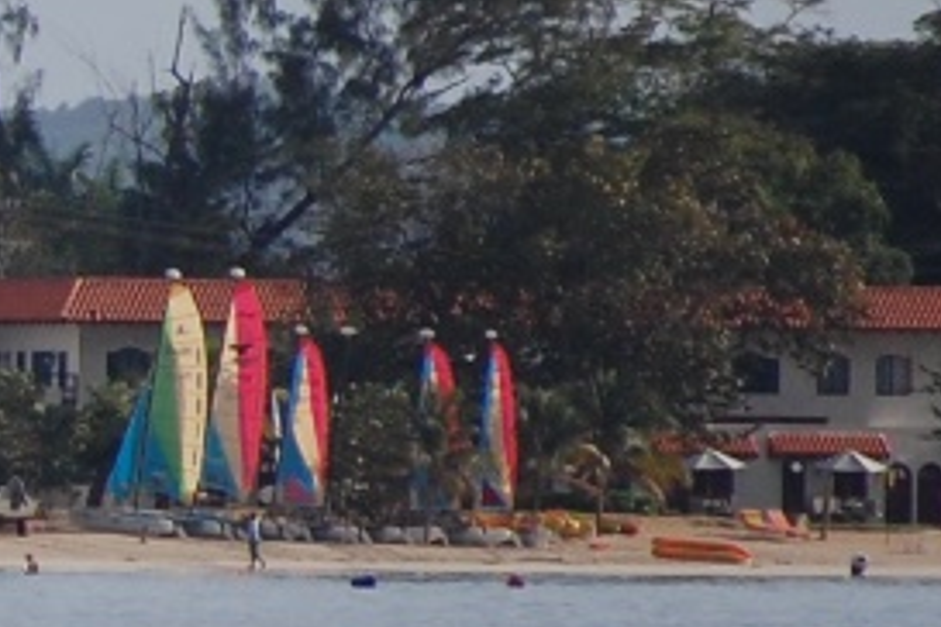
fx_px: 45896
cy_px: 522
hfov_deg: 1.2
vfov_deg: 0.8
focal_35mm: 1756
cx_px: -1227
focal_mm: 200
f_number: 5.6
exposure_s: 1/2000
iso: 400
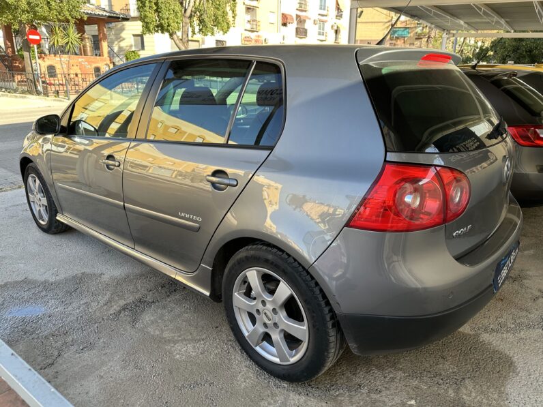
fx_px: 376
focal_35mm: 24
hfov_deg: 71.6
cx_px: 272
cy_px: 204
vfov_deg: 56.8
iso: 80
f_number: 1.78
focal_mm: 6.86
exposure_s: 1/508
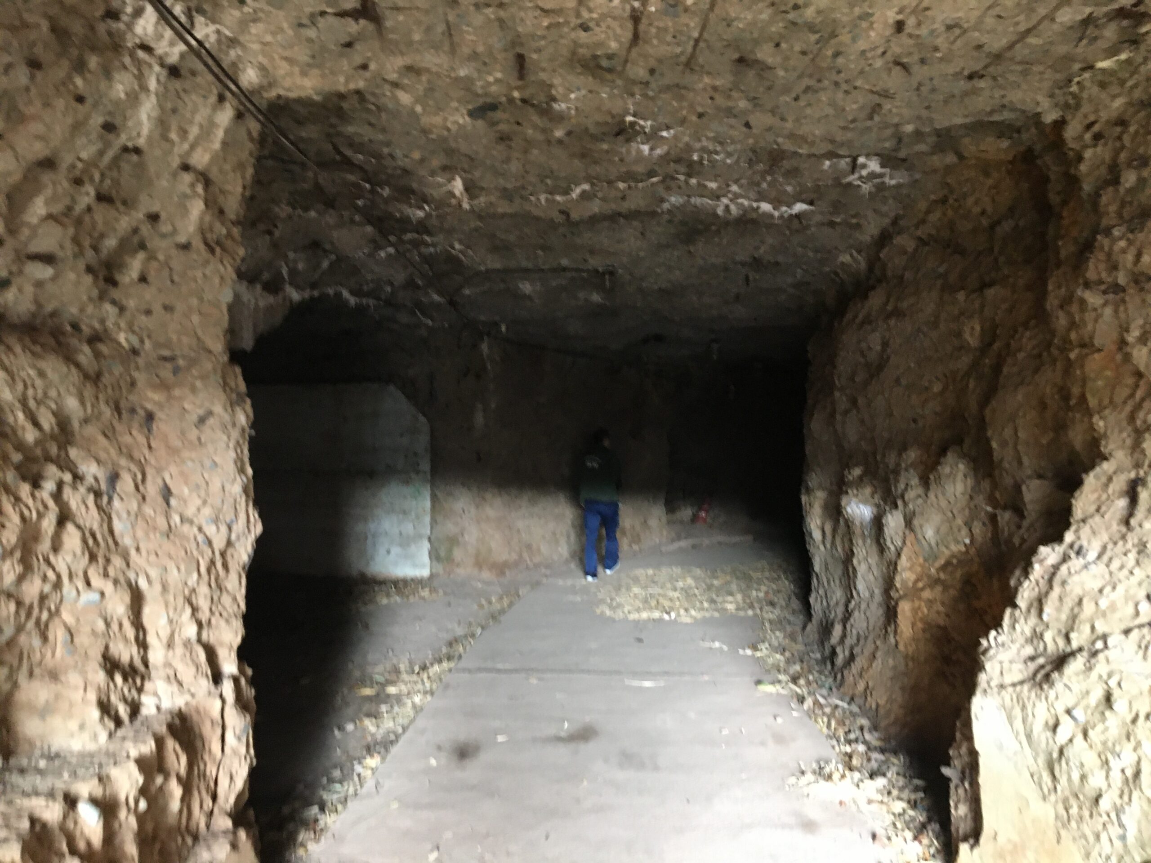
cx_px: 576
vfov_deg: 48.2
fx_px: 964
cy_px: 432
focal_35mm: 29
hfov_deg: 61.7
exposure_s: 1/24
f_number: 2.2
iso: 200
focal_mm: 4.15
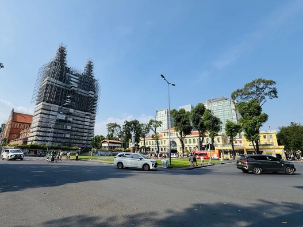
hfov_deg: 91.0
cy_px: 115
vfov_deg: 74.7
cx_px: 144
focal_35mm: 17
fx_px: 149
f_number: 2.2
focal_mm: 2.22
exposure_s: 1/2083
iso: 50
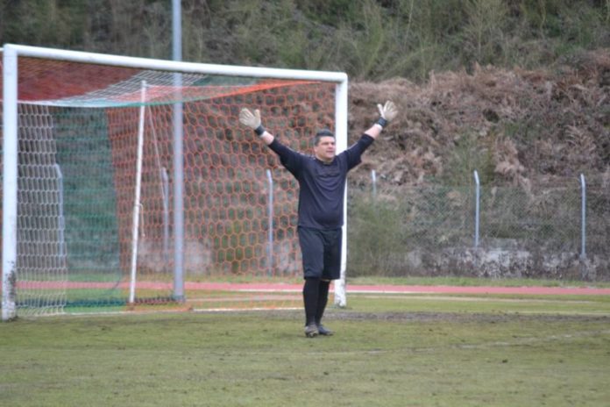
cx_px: 305
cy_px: 204
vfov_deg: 4.6
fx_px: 5083
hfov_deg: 6.9
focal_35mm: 300
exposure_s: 1/500
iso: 1000
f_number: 5.6
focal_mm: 200
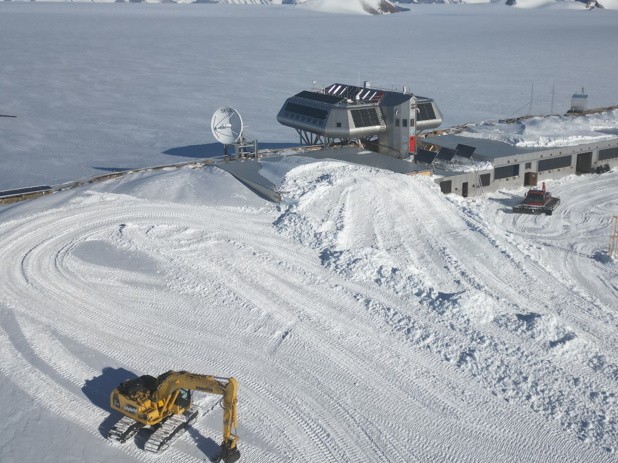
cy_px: 201
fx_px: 714
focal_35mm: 40
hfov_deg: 46.4
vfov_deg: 35.9
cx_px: 388
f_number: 1.7
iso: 110
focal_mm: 6.72
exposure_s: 1/8000
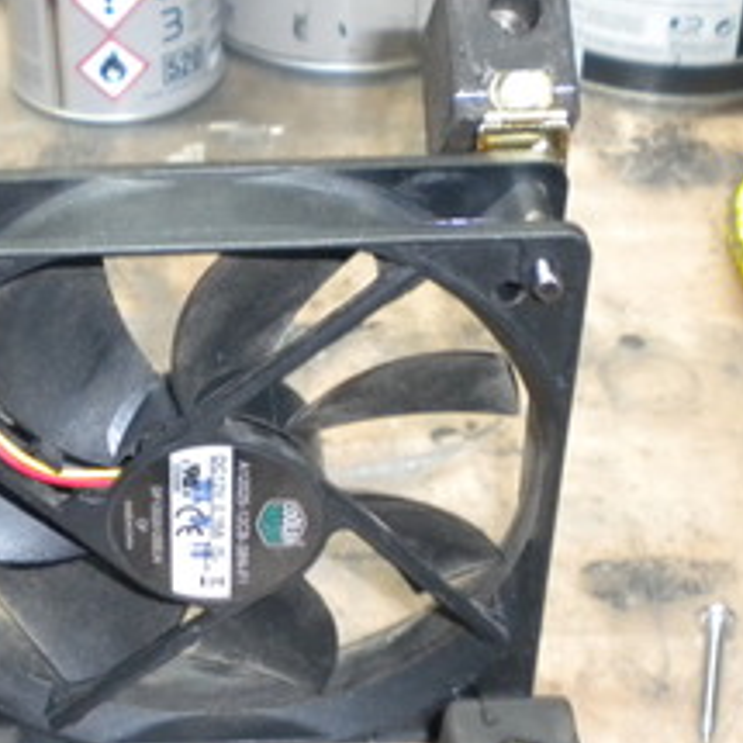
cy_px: 413
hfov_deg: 23.8
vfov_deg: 24.0
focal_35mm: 72
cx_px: 190
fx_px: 1748
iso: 400
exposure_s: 1/30
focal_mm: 6.3
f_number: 3.1
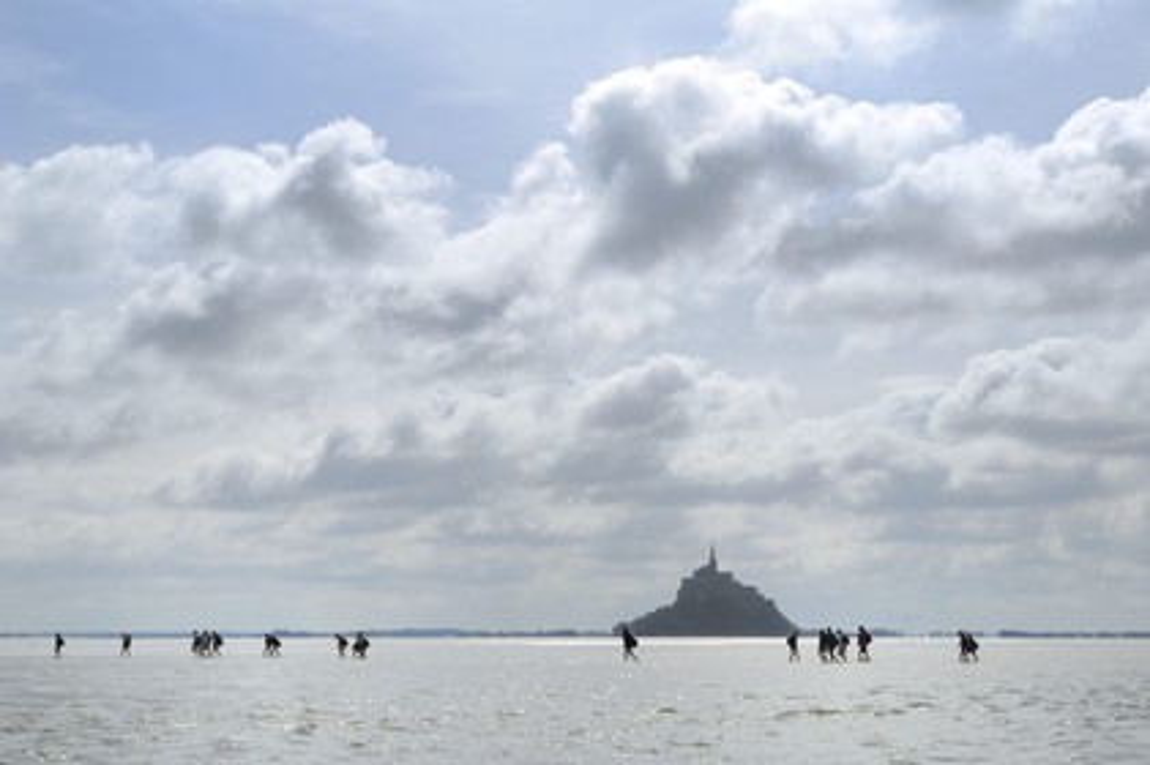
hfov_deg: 37.9
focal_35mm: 52
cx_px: 575
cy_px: 382
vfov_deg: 25.7
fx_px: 1676
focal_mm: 35
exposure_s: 1/400
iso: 100
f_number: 9.5
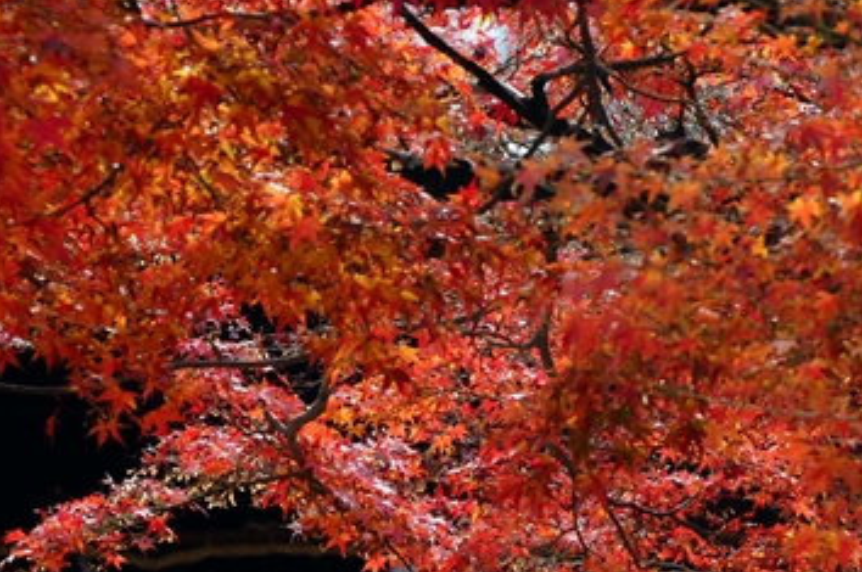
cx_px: 959
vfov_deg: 3.8
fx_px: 8516
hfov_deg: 5.8
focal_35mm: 356
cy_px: 634
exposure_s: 1/400
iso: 1250
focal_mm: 105
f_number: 10
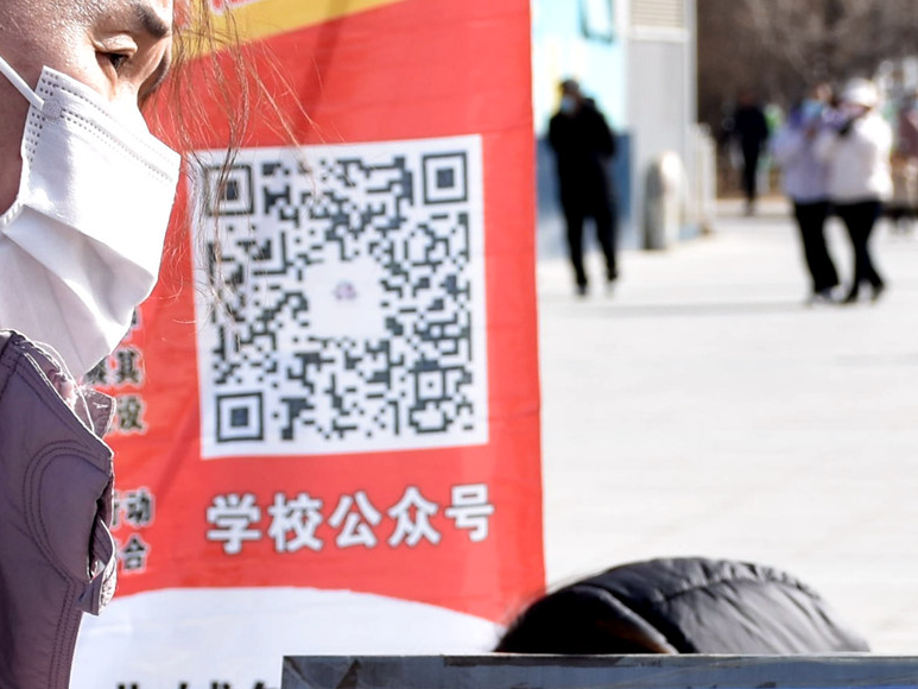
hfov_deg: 10.1
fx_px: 5195
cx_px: 742
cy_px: 741
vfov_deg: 7.5
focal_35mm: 196
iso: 100
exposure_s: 1/250
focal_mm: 35
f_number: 6.3
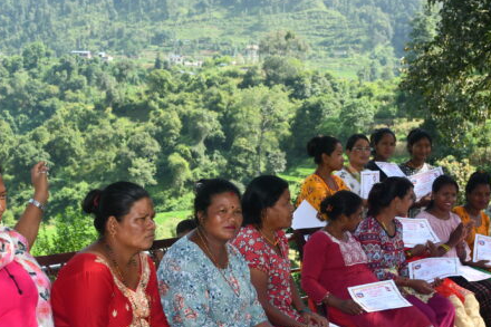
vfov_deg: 23.0
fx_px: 791
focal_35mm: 58
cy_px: 265
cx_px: 278
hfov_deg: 34.4
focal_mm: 23
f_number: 4
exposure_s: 1/250
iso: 100
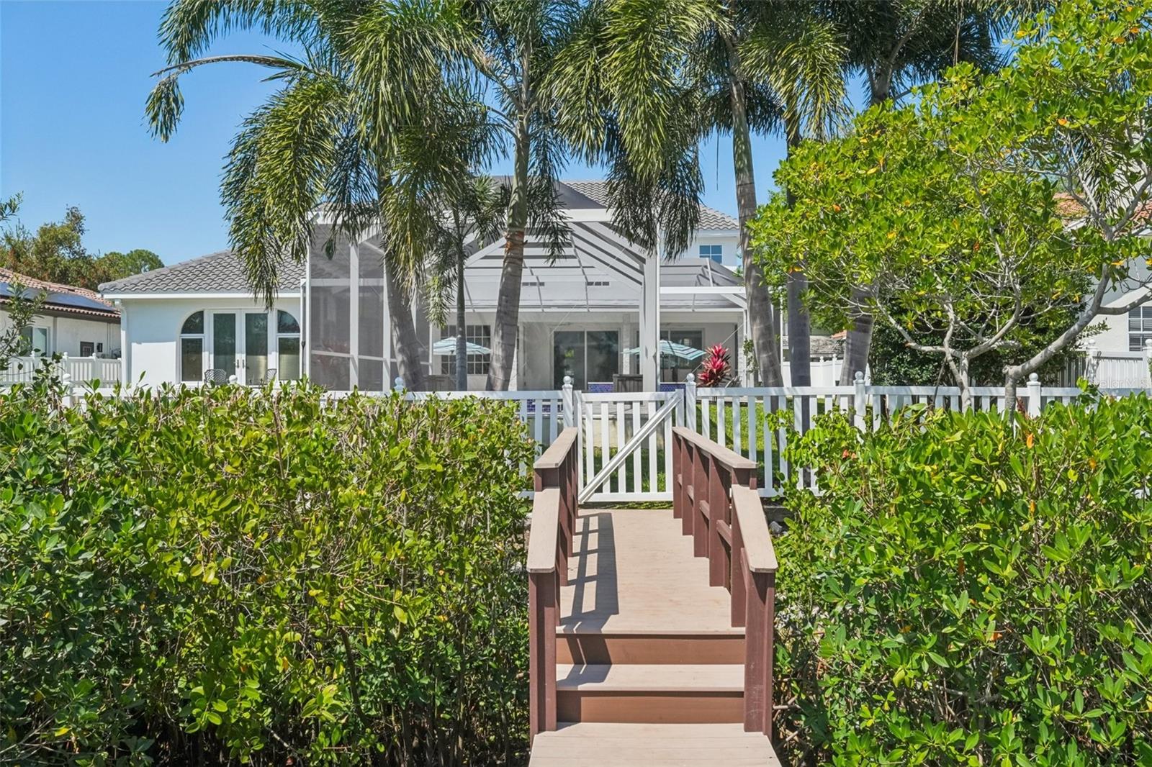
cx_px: 576
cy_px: 384
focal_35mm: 33
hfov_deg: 57.2
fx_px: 1056
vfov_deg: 40.0
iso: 640
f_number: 8
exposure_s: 1/2500
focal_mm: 22
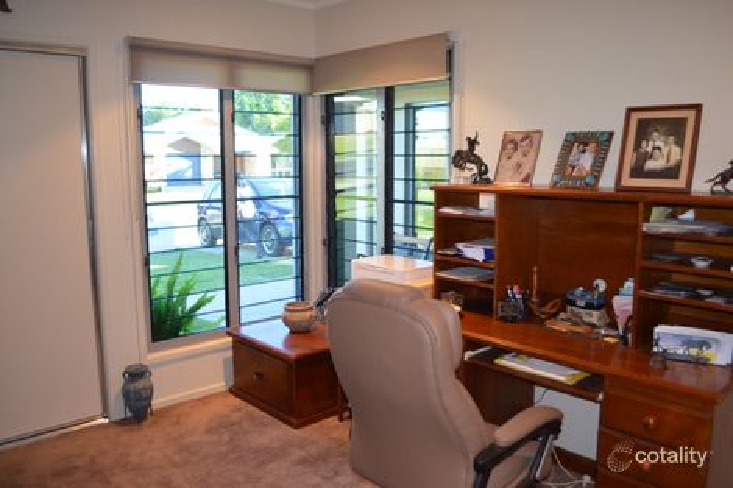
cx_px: 366
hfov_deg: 61.9
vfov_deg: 43.6
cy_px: 244
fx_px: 611
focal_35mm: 30
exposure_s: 1/60
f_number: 3.8
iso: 2000
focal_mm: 20
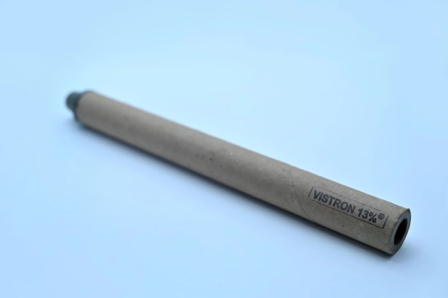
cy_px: 149
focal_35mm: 51
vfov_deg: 26.4
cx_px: 224
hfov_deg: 38.9
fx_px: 634
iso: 125
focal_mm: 51
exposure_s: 1/125
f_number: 4
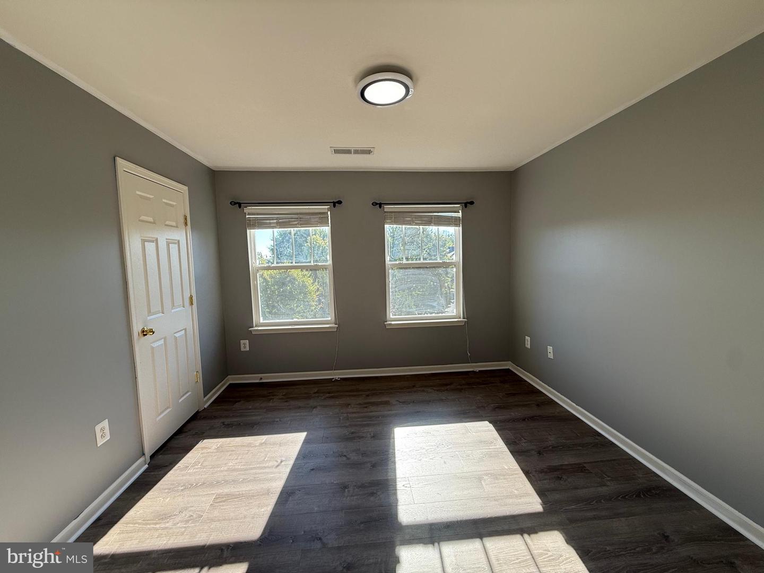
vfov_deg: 85.7
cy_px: 286
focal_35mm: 14
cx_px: 382
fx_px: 309
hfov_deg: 102.1
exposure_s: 1/167
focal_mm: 2.22
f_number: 2.2
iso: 50
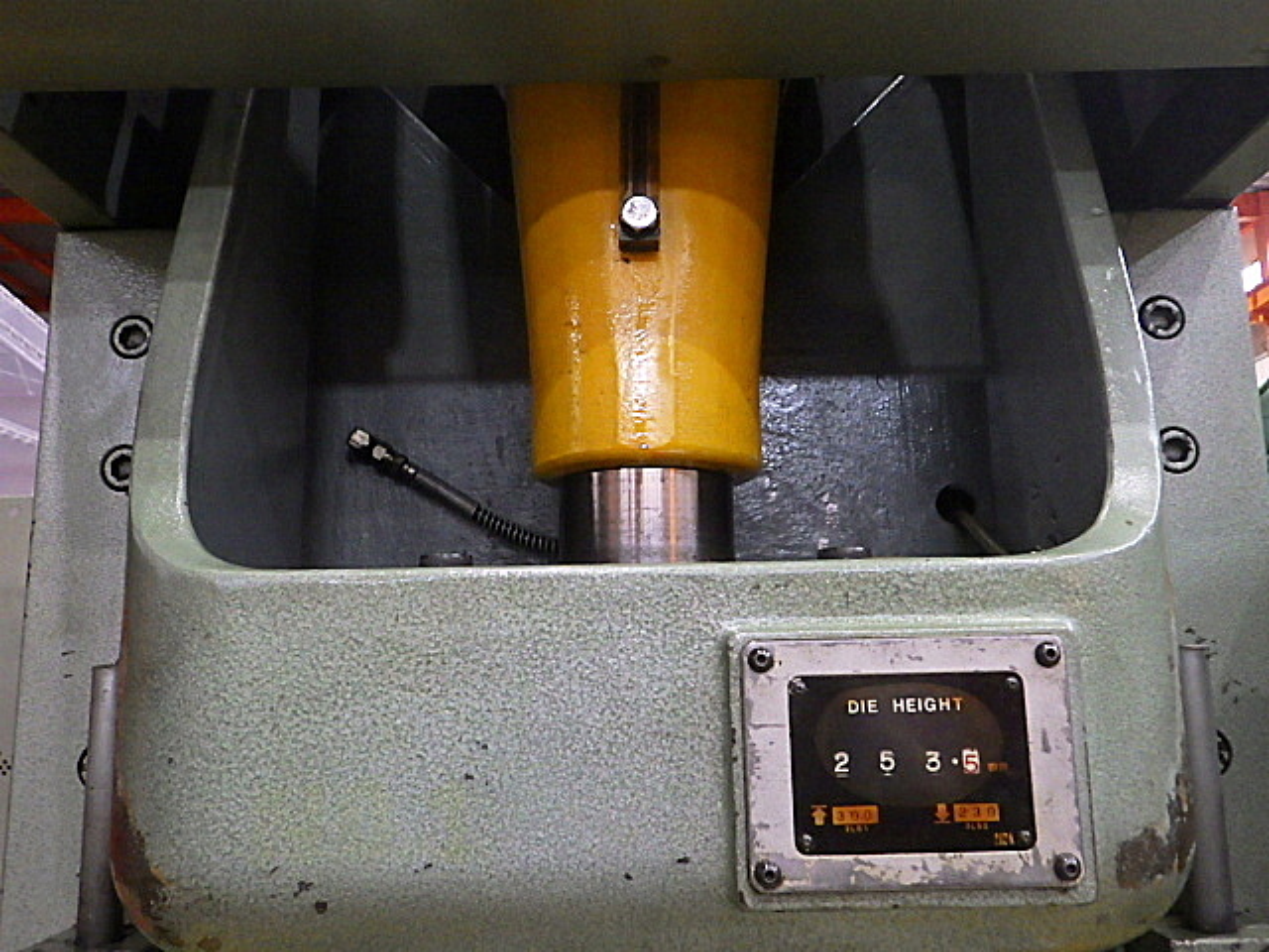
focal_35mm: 28
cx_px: 634
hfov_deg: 63.4
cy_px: 476
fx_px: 1026
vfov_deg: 49.7
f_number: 3.5
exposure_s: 1/45
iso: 1600
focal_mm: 5
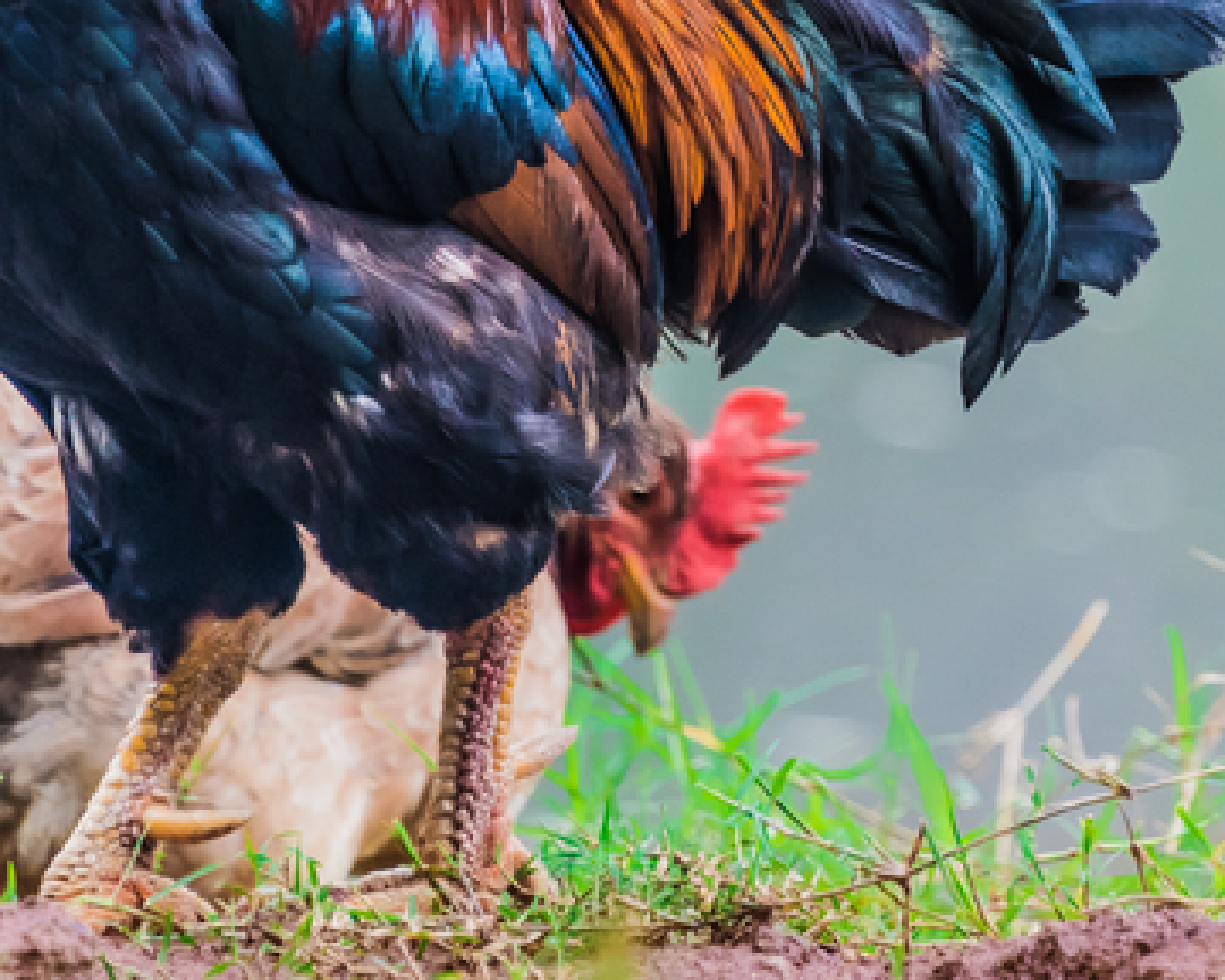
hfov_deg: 2.5
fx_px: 28315
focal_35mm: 781
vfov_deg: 2.0
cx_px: 961
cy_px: -39
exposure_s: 1/250
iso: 1250
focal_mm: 300
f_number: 5.6
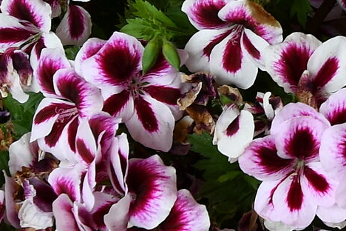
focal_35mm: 195
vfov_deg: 7.0
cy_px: 43
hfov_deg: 10.1
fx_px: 1874
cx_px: 547
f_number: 6.3
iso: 100
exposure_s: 1/160
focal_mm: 19
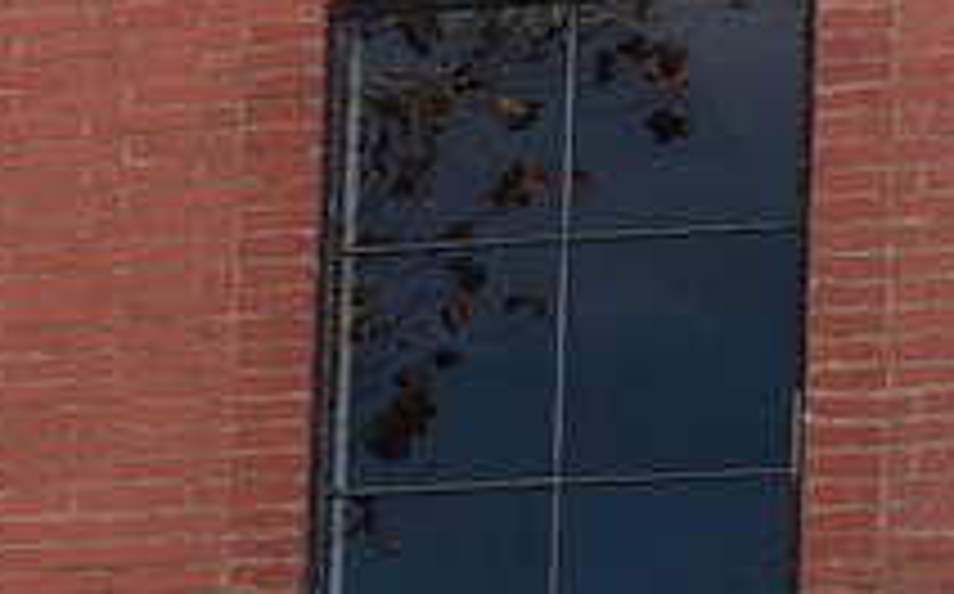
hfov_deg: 7.2
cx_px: 328
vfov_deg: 4.4
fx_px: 7584
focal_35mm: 292
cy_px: 1251
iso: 20
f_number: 2.8
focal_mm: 6.6
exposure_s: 1/277
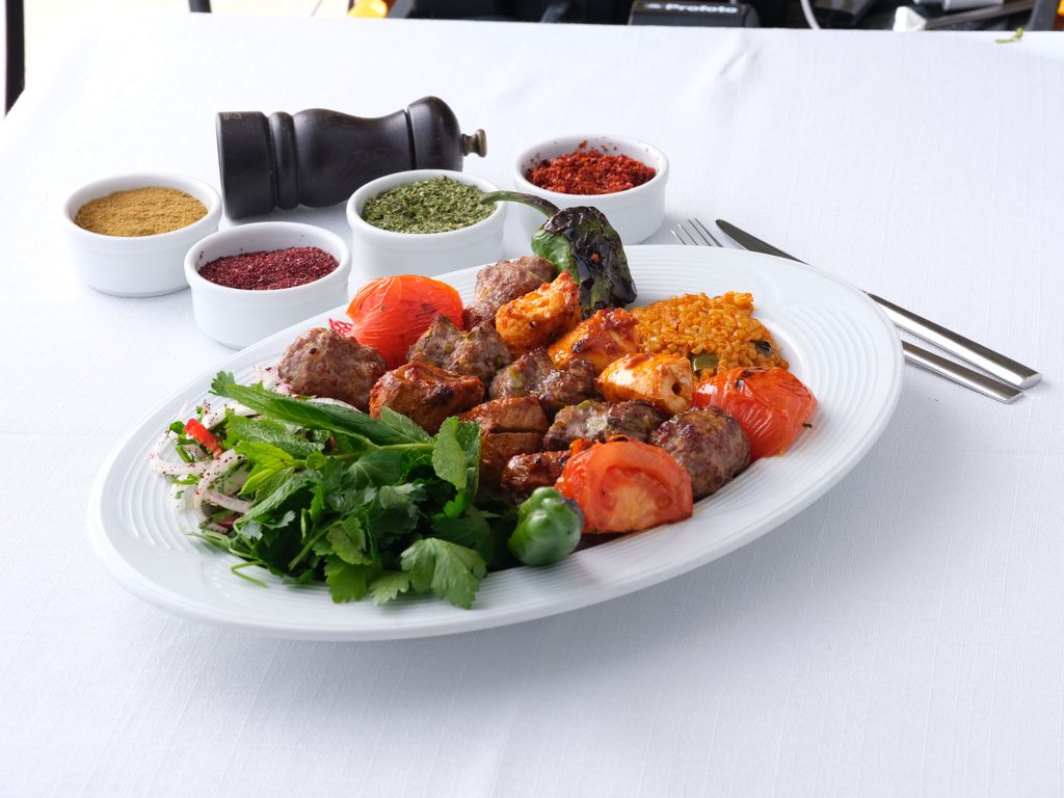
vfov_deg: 15.6
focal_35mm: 95
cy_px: 399
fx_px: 2920
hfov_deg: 20.7
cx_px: 532
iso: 1600
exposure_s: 1/125
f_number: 18
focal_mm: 120
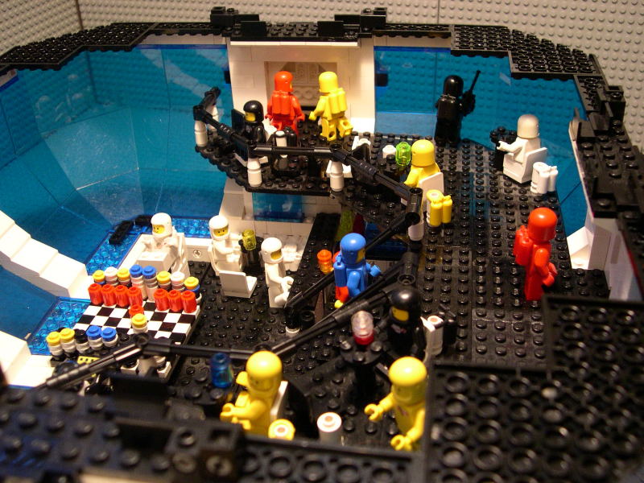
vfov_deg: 37.7
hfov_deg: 49.0
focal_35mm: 38
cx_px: 322
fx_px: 707
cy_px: 242
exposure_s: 1/29
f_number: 2.8
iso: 400
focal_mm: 8
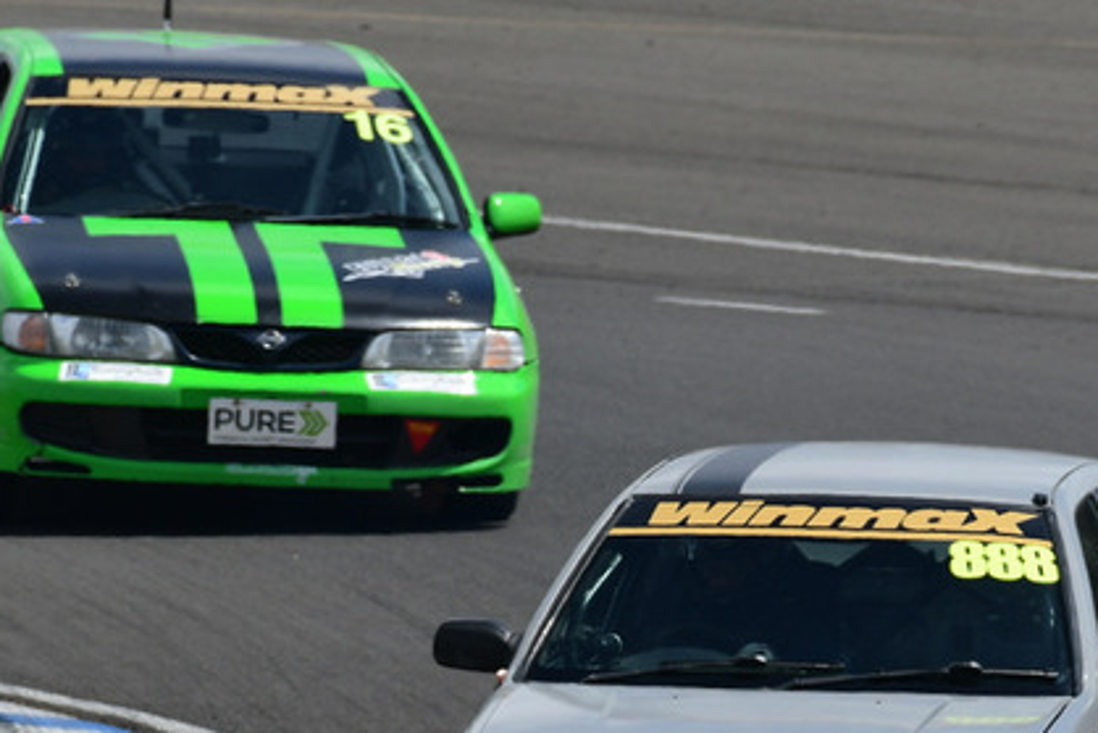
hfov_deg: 1.4
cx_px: 830
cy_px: 536
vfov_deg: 1.0
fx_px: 43750
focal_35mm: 1434
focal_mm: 500
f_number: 10
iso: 200
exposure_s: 1/640
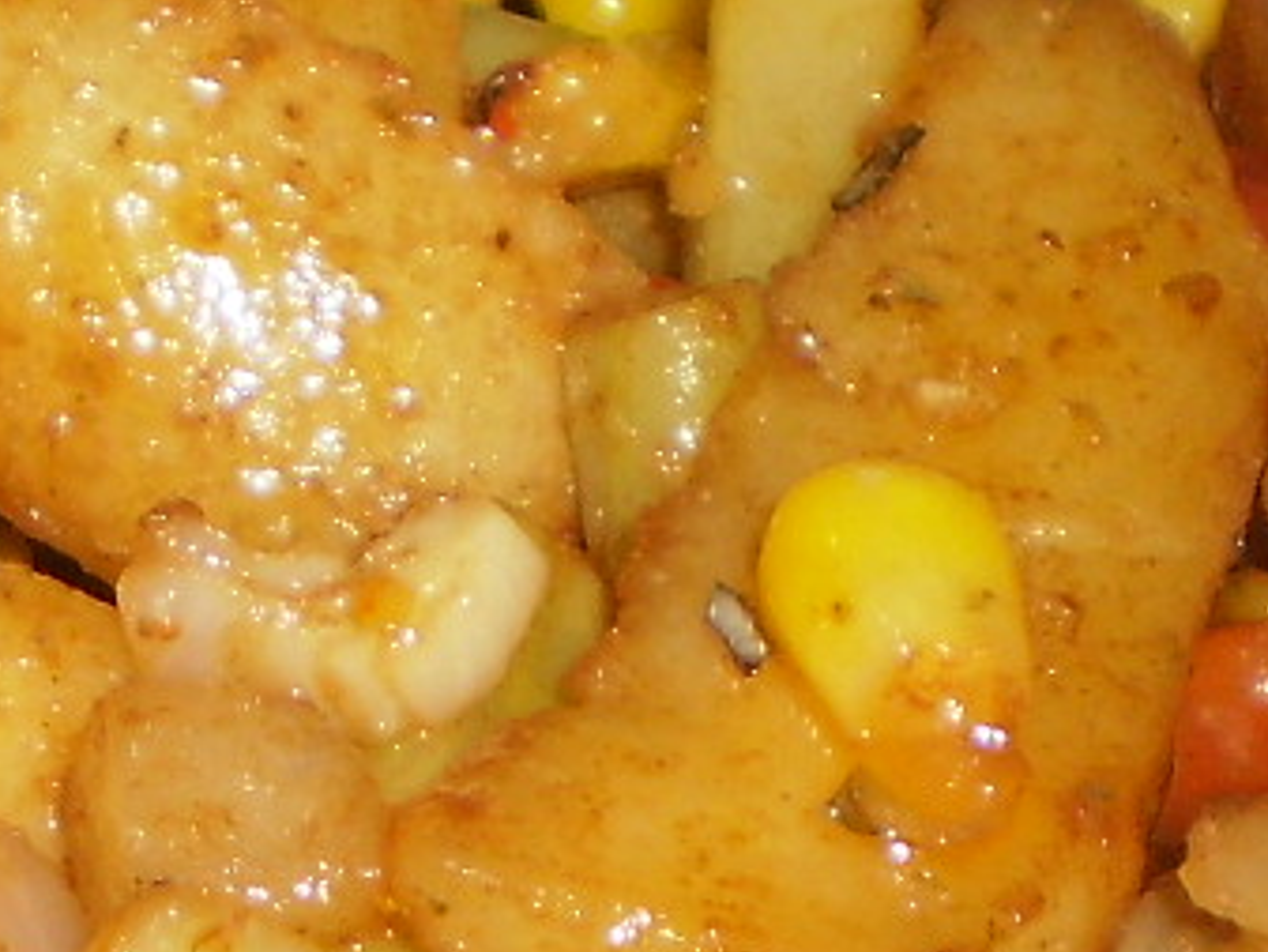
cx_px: 169
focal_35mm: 171
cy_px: 1200
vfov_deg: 8.6
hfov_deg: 11.5
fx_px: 6266
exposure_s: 1/30
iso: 125
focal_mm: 6.3
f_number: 3.1
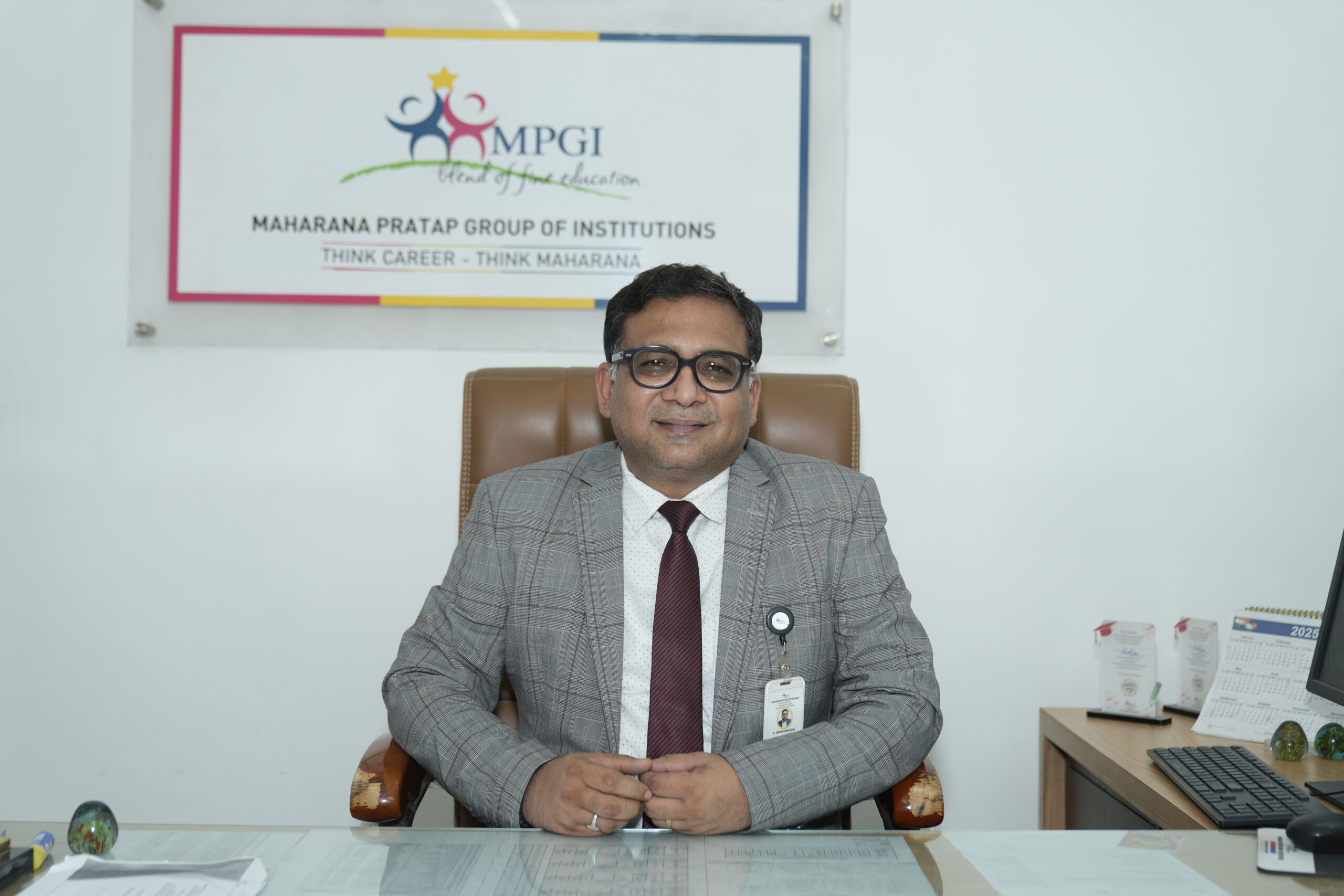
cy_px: 448
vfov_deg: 31.2
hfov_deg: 45.4
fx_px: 1605
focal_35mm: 43
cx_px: 672
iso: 100
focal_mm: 43
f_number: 2.8
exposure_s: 1/100
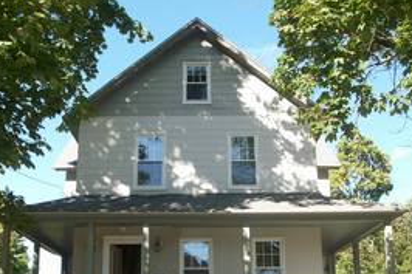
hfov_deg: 42.8
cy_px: 194
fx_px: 526
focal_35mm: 46
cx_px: 208
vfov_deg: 28.9
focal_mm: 5.7
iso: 64
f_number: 2.8
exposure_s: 1/285
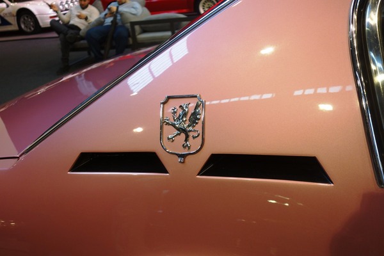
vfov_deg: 35.9
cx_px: 192
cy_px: 128
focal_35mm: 37
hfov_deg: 51.9
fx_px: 395
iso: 200
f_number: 2.8
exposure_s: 1/40
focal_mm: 13.58
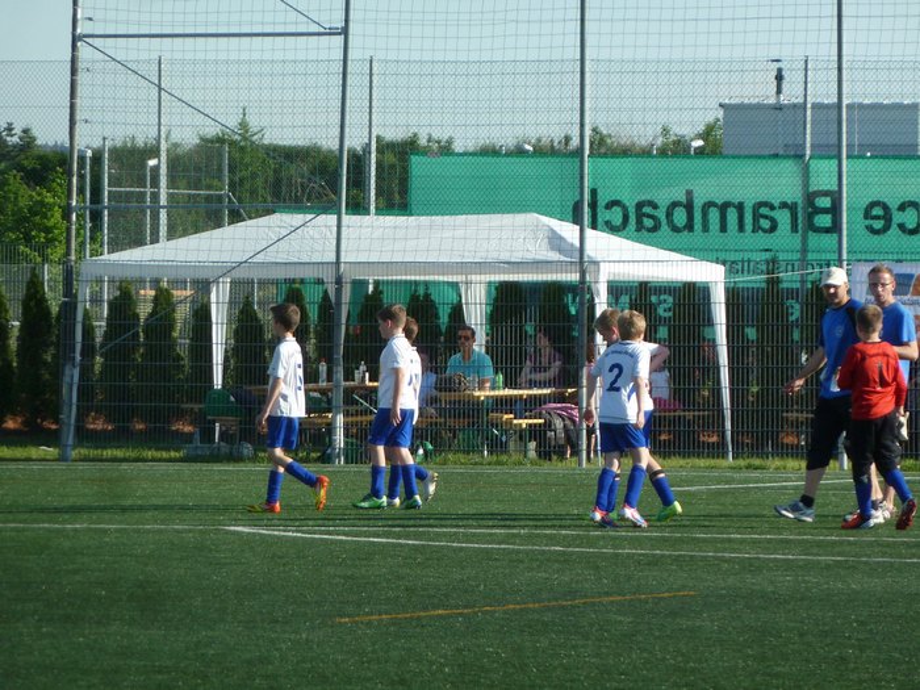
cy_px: 345
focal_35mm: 300
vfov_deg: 5.0
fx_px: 7973
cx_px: 460
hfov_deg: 6.6
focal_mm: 49.2
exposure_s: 1/500
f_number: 4.9
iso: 160
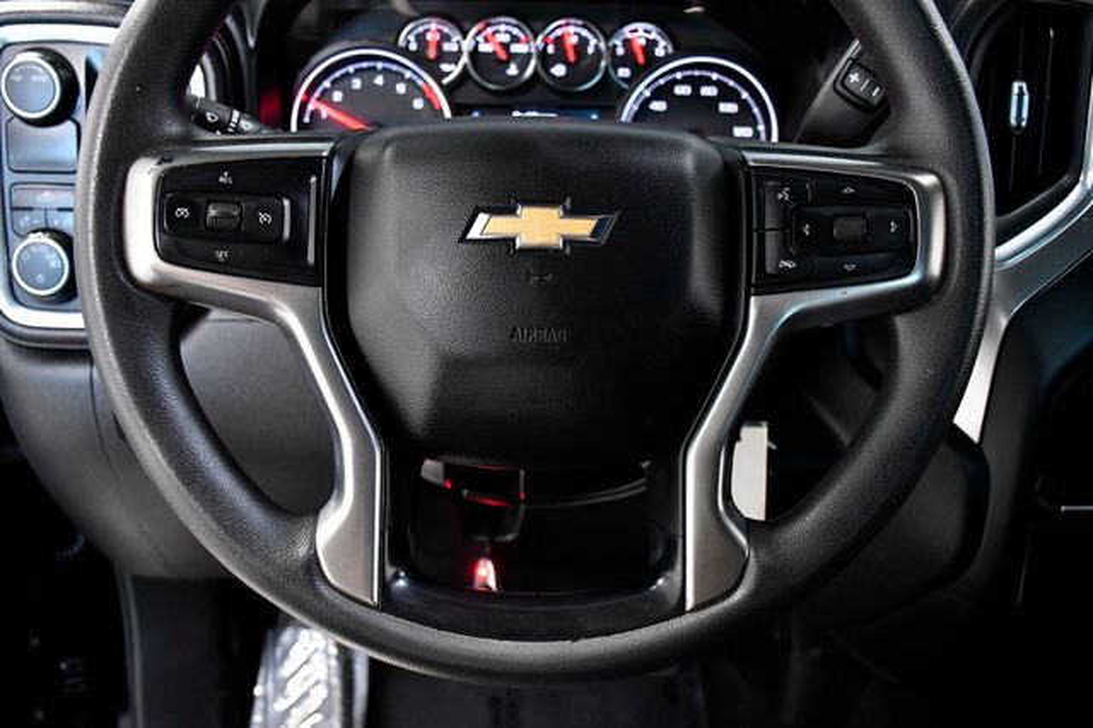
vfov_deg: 39.9
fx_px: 1001
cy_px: 364
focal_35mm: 33
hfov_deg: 57.2
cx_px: 546
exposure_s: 1/100
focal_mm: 22
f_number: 4.5
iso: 2500
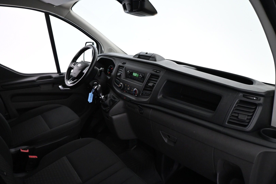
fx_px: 195
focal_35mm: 26
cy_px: 92
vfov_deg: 50.4
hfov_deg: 70.4
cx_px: 138
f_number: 3.5
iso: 3600
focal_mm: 17
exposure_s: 1/60
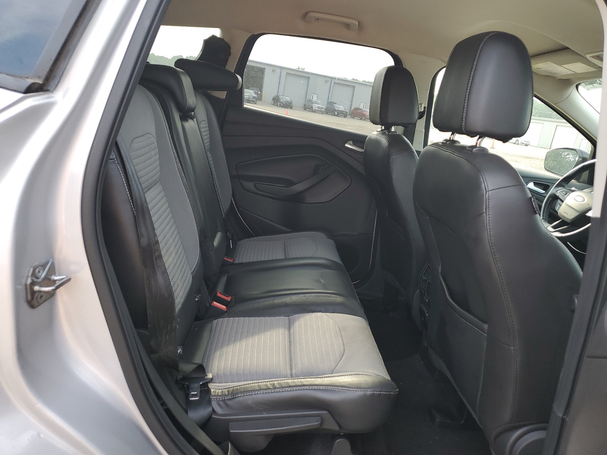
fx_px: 456
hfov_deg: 67.3
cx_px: 304
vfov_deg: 53.1
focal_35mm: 26
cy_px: 228
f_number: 1.5
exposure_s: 1/217
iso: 50
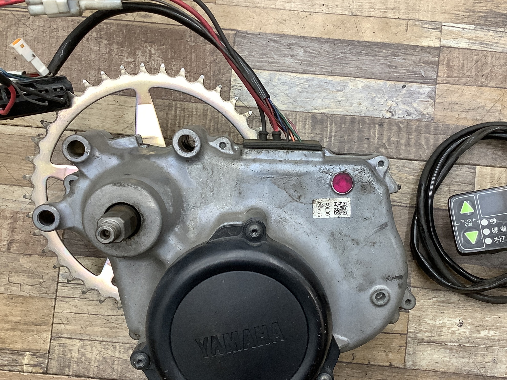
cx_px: 303
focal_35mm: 40
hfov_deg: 46.5
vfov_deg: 35.9
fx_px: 586
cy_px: 216
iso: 125
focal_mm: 3.3
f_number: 2.4
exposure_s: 1/60
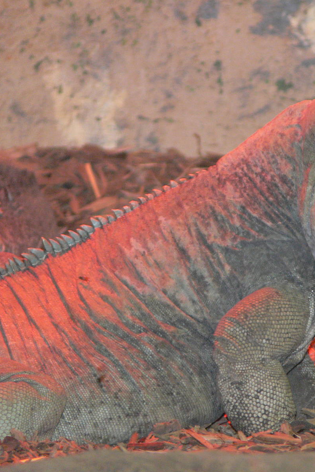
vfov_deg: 3.5
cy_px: 236
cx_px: 311
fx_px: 7664
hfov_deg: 2.4
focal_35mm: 584
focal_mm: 88.8
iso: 250
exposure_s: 1/30
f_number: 3.7
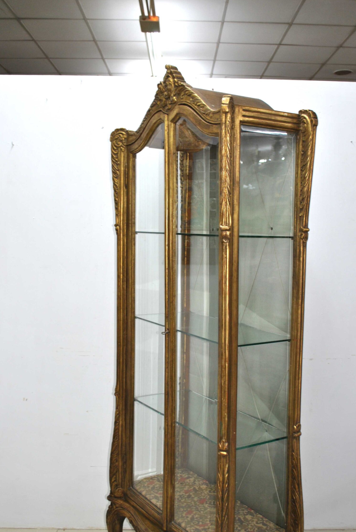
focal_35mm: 38
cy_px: 271
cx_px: 189
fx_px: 562
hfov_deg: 35.1
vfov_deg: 50.6
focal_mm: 22
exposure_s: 1/30
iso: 200
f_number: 4
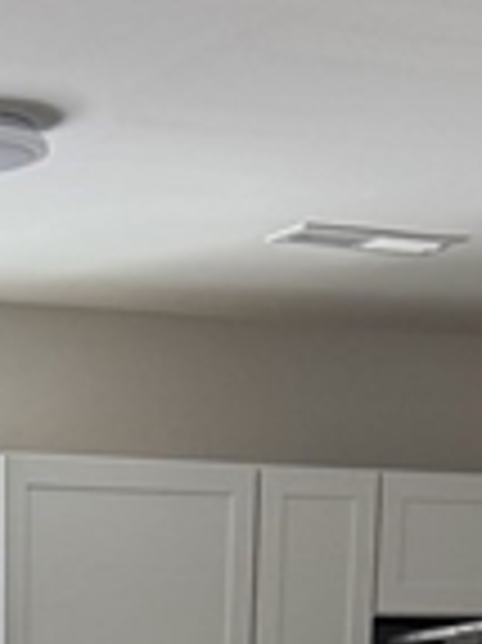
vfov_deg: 12.8
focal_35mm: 129
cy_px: 1383
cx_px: -50
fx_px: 2399
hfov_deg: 11.3
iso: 200
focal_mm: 6.76
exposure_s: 1/144
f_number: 1.78
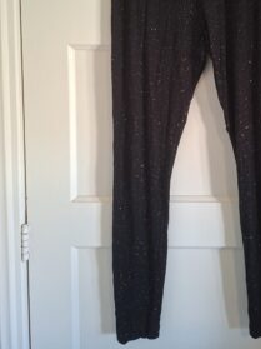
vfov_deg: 53.6
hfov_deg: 42.0
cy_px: 100
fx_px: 332
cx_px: 186
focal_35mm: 33
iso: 320
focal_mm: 5.54
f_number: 1.8
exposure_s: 1/40
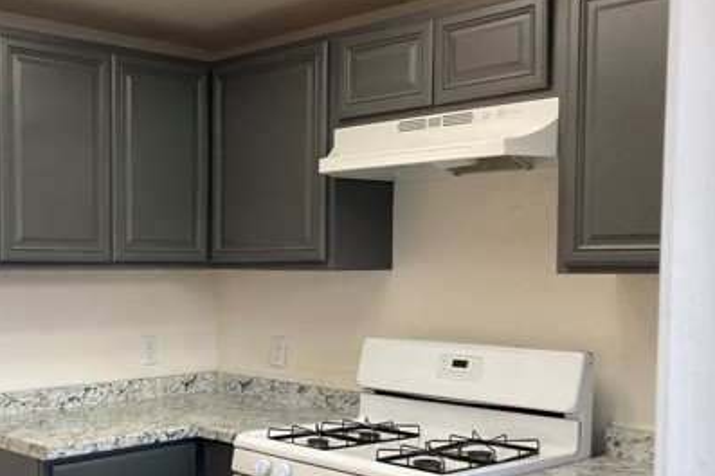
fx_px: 933
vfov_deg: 28.3
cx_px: 169
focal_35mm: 47
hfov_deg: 40.6
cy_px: 335
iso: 80
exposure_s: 1/60
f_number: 1.8
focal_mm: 3.99
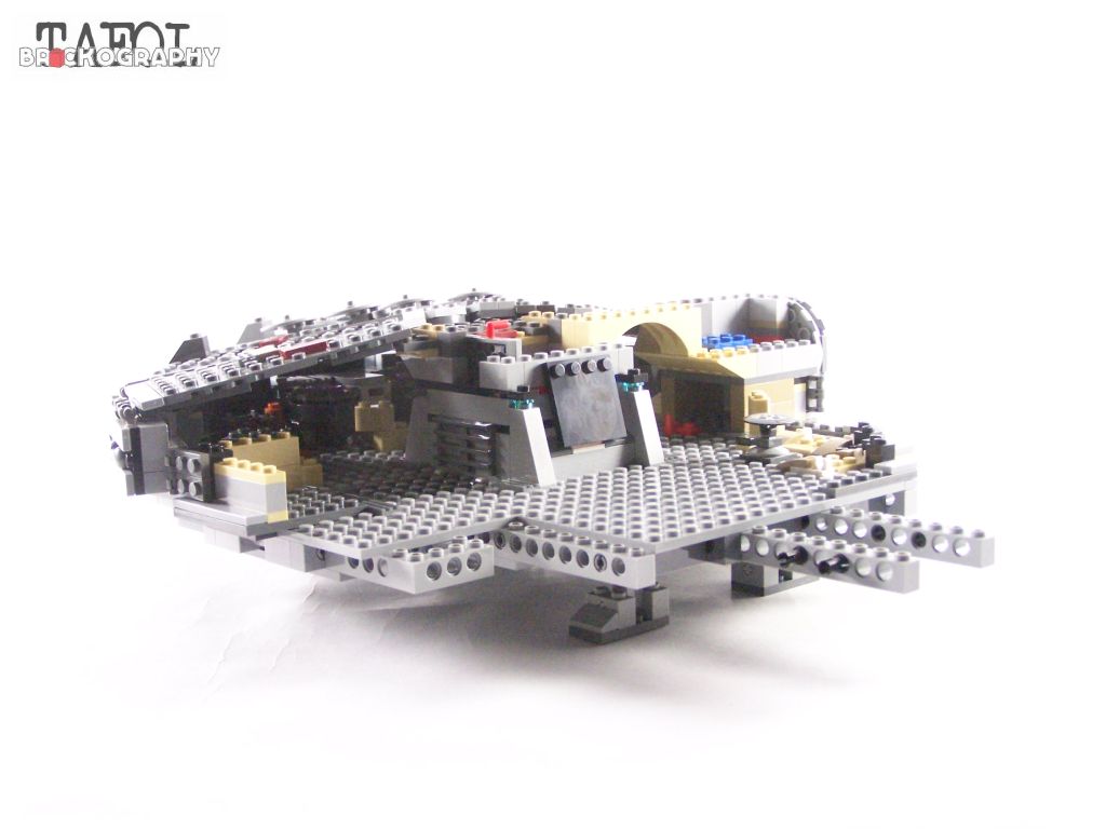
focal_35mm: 56
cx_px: 553
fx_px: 1789
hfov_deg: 34.3
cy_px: 414
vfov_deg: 26.1
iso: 400
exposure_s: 1/45
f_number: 3.1
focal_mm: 9.3
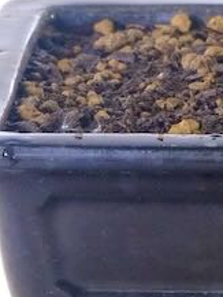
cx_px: 364
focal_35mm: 493
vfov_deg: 3.9
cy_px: -443
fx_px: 4230
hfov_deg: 3.0
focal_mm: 57.8
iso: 2000
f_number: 8
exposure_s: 1/30
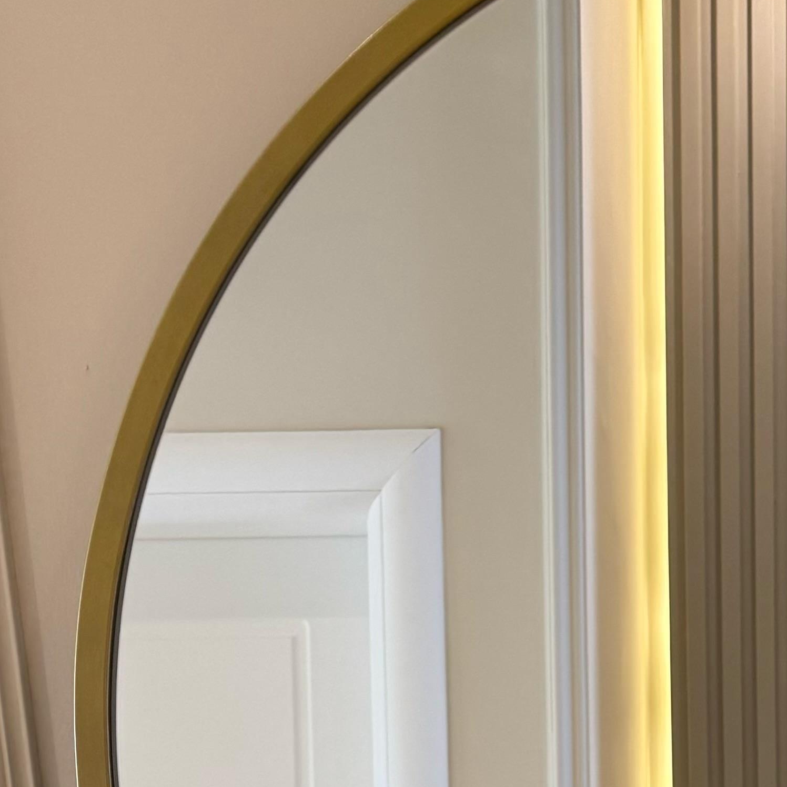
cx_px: 975
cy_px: 1259
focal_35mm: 81
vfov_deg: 18.4
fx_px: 2083
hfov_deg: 19.9
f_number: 1.78
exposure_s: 1/121
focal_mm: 6.76
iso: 200
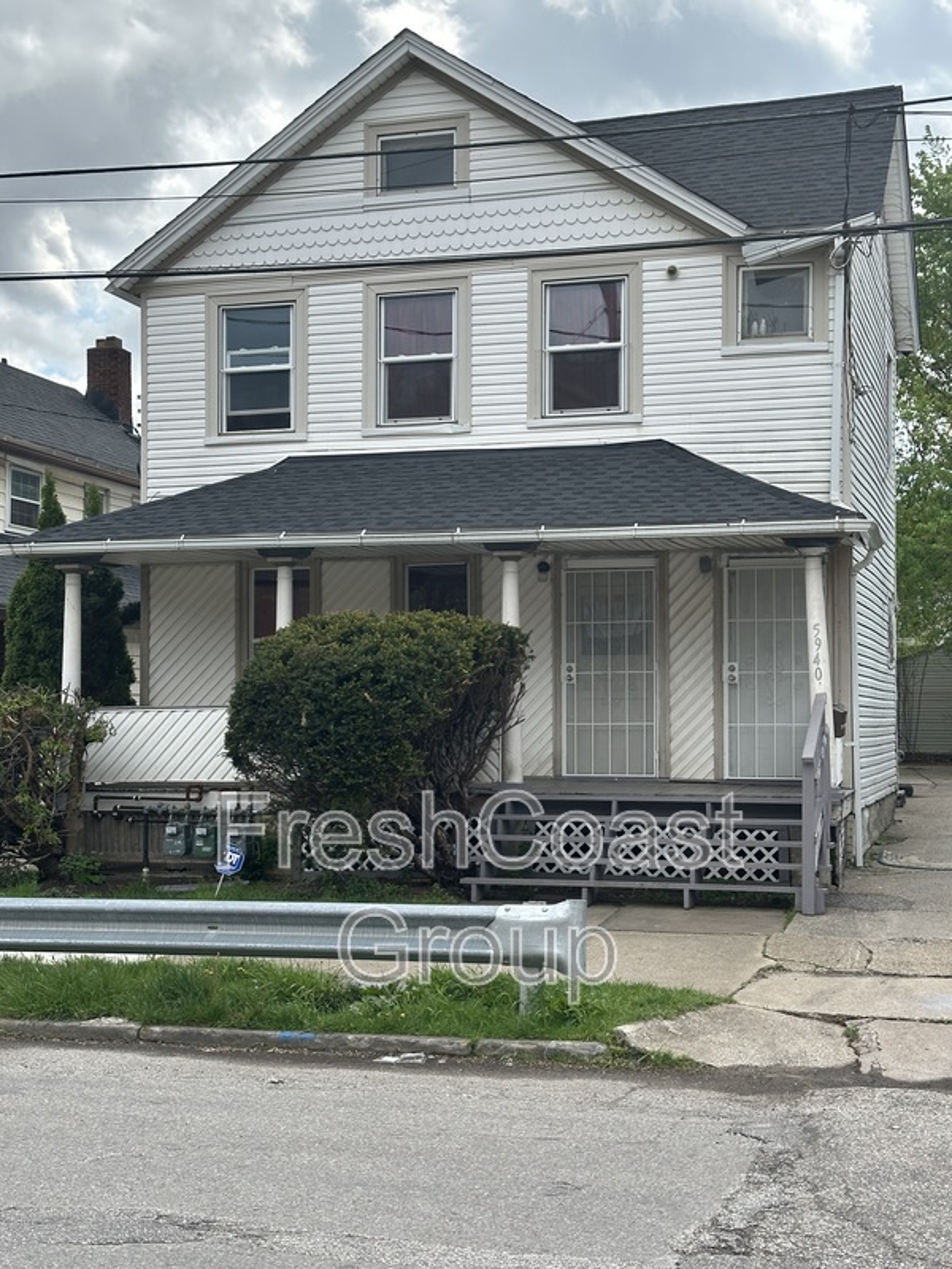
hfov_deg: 30.3
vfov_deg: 39.7
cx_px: 476
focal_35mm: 48
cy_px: 634
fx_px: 1760
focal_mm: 6.86
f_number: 1.78
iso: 64
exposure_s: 1/2252
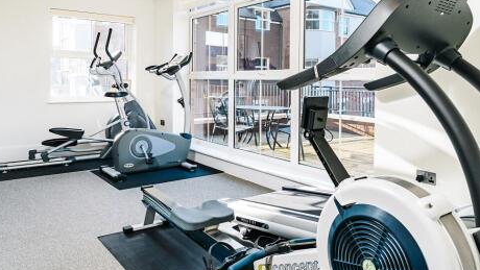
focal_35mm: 26
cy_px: 113
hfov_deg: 71.9
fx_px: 331
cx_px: 234
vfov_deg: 44.3
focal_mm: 24
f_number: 8
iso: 640
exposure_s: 1/160
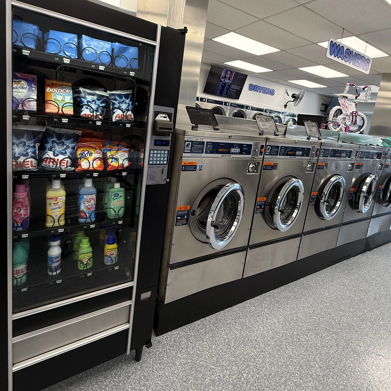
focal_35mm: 19
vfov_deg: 76.9
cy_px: 158
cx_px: 191
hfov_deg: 77.7
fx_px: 243
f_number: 2.2
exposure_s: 1/120
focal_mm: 2.22
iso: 160
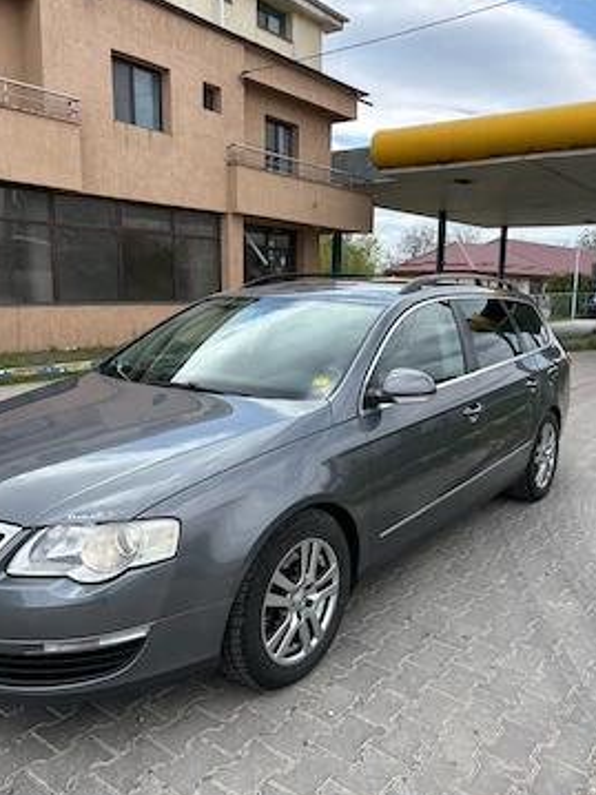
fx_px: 666
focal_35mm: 29
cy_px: 421
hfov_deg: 48.2
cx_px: 308
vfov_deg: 61.6
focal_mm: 5.96
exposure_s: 1/2865
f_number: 1.6
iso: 64
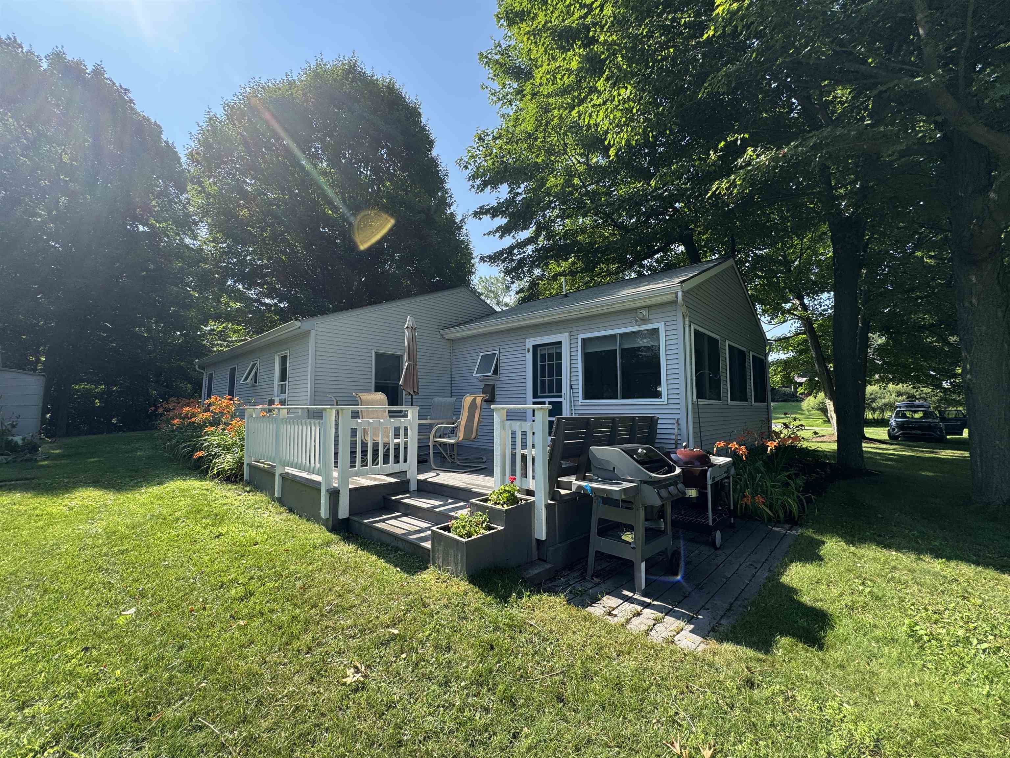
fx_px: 408
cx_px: 505
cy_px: 379
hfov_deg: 102.1
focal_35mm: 14
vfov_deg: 85.7
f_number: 2.2
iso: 40
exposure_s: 1/541
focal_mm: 2.22
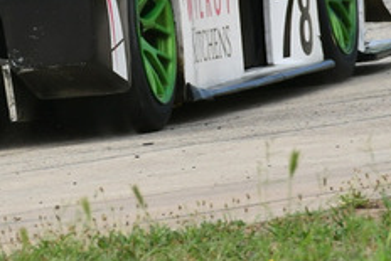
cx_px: -56
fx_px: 21941
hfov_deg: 1.0
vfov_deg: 0.7
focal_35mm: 2019
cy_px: -148
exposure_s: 1/640
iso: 400
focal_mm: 390
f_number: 9
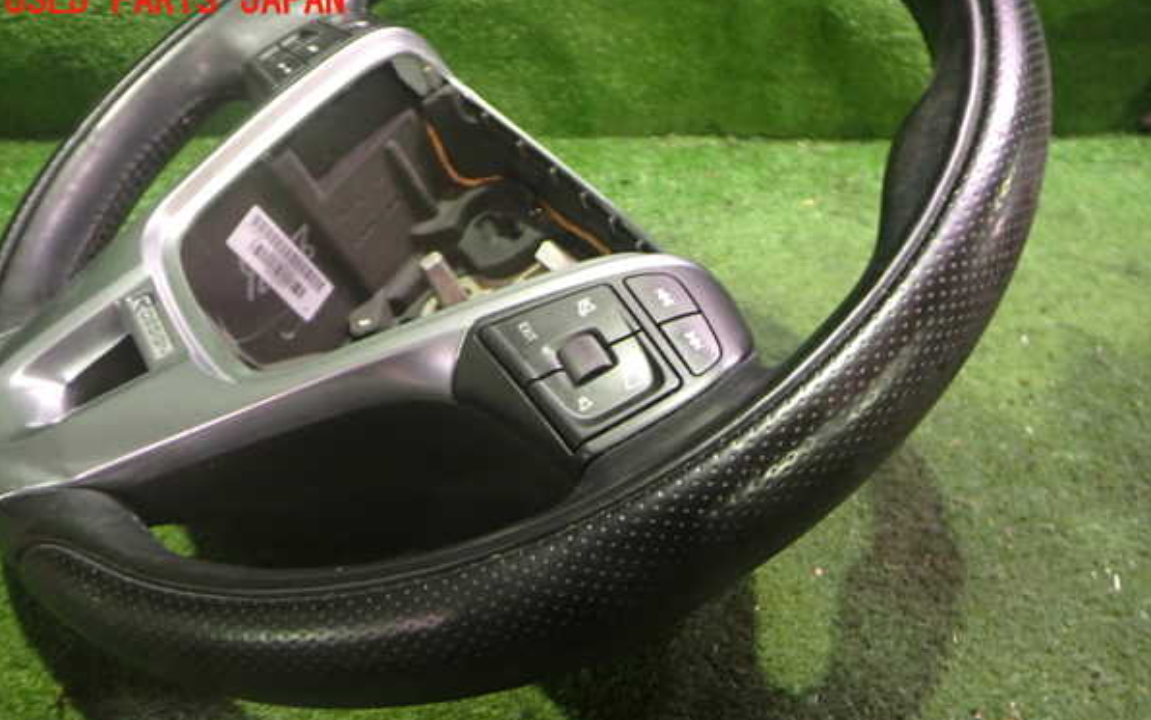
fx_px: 1004
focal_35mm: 32
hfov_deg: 59.6
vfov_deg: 39.4
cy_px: 411
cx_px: 574
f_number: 2.3
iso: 800
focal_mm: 5.4
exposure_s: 1/15
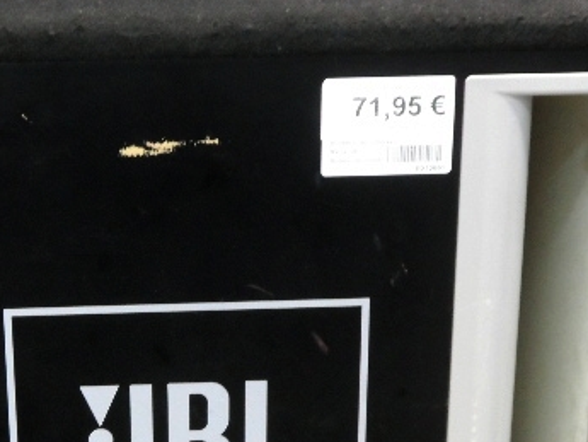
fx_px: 1733
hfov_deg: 19.1
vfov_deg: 14.4
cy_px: 379
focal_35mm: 102
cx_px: 133
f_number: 3.9
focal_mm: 8
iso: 400
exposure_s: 1/8
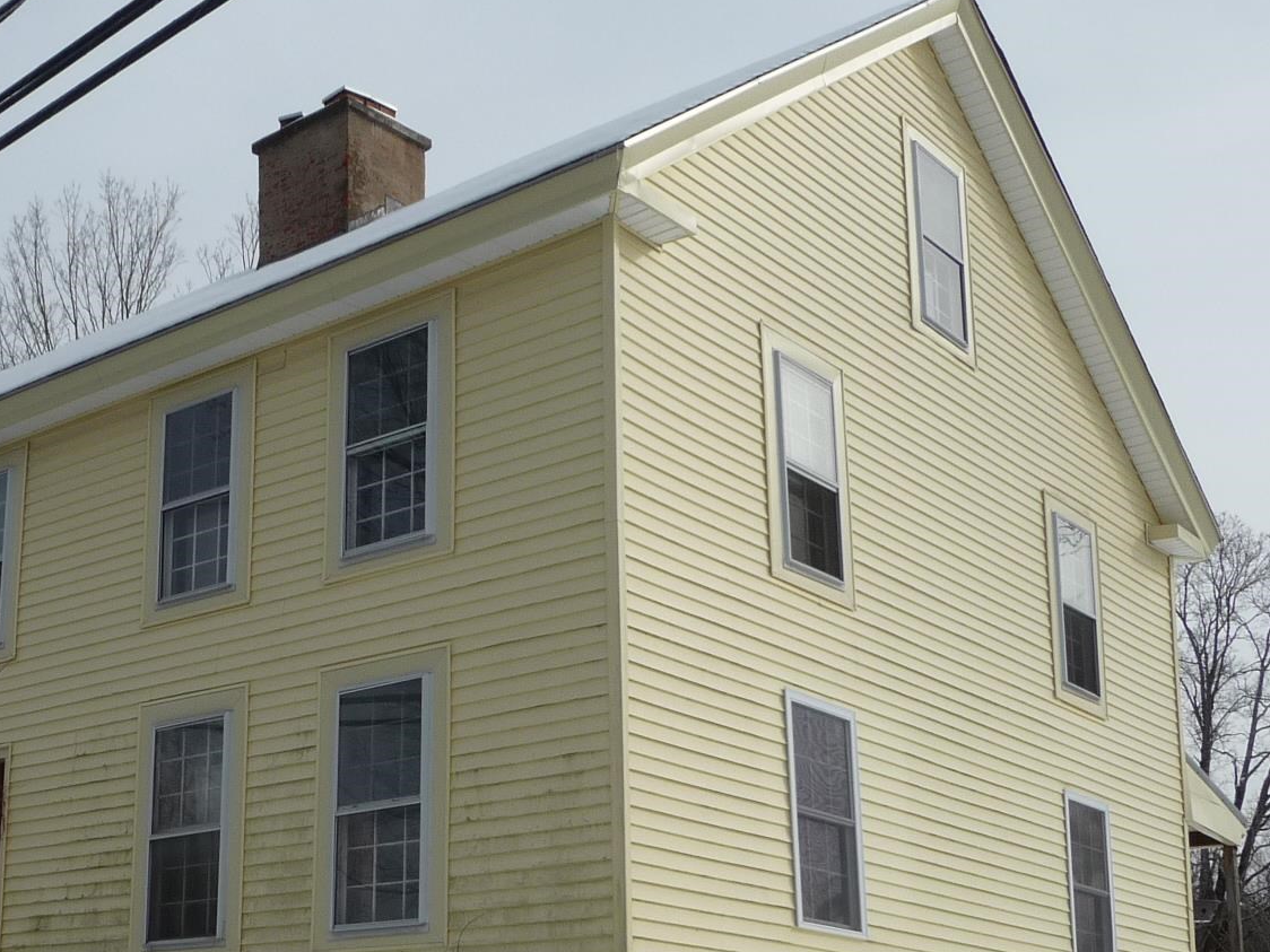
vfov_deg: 27.9
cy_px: 780
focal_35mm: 51
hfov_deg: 36.4
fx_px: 1871
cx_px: 284
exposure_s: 1/400
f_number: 8
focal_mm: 4.7
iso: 100
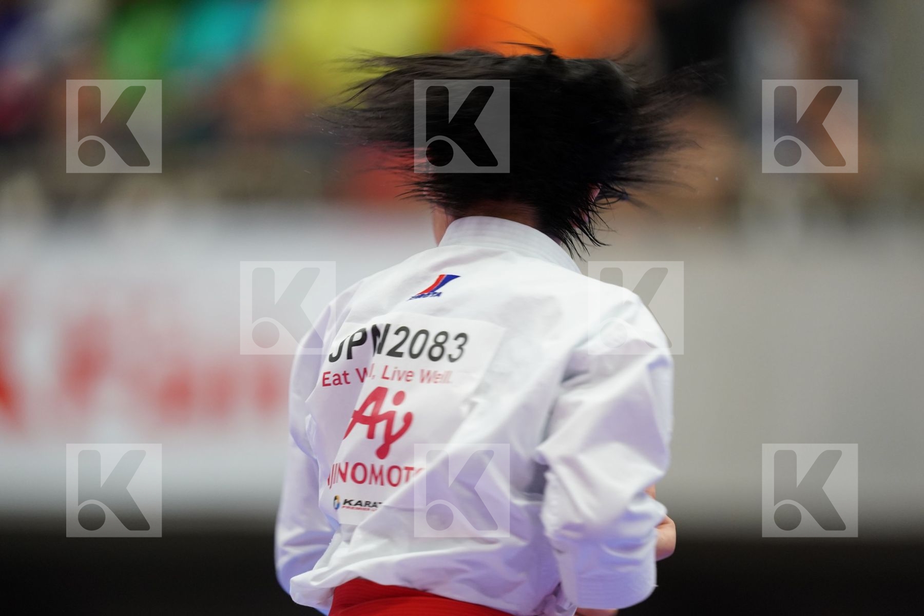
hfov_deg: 5.2
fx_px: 10266
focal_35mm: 400
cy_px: 308
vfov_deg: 3.4
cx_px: 462
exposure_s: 1/500
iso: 2000
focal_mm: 400
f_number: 2.8
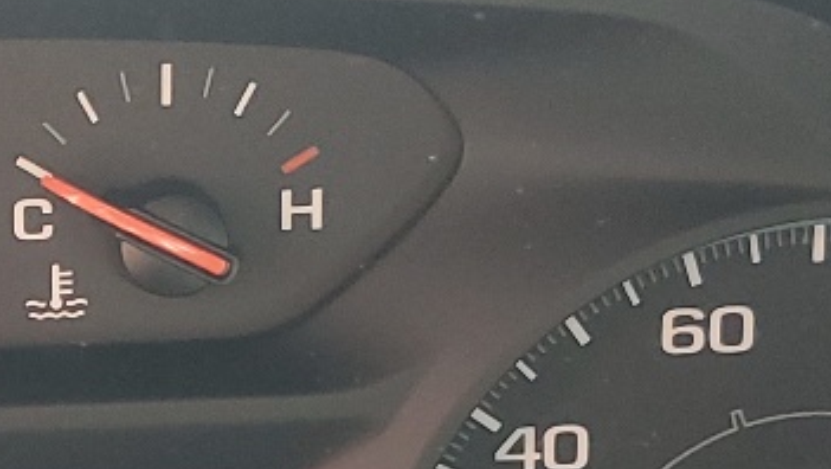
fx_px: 2844
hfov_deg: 16.0
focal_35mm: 129
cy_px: 474
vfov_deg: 9.4
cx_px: -144
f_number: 1.5
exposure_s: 1/120
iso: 89
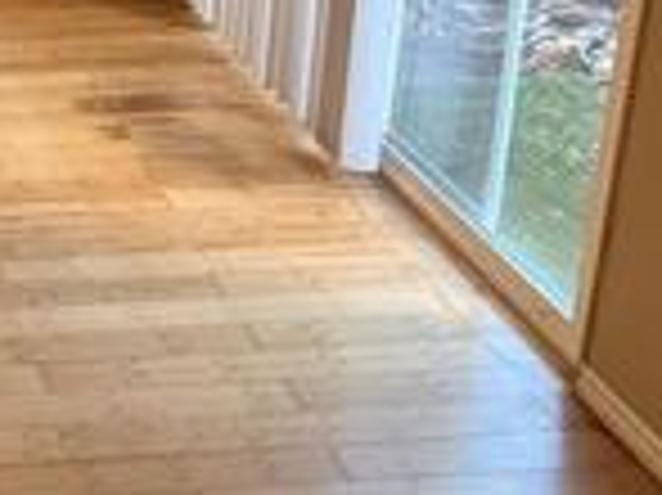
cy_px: -180
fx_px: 1166
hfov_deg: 27.4
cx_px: -158
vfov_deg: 21.3
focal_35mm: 61
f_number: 2.2
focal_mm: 2.22
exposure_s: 1/60
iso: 200
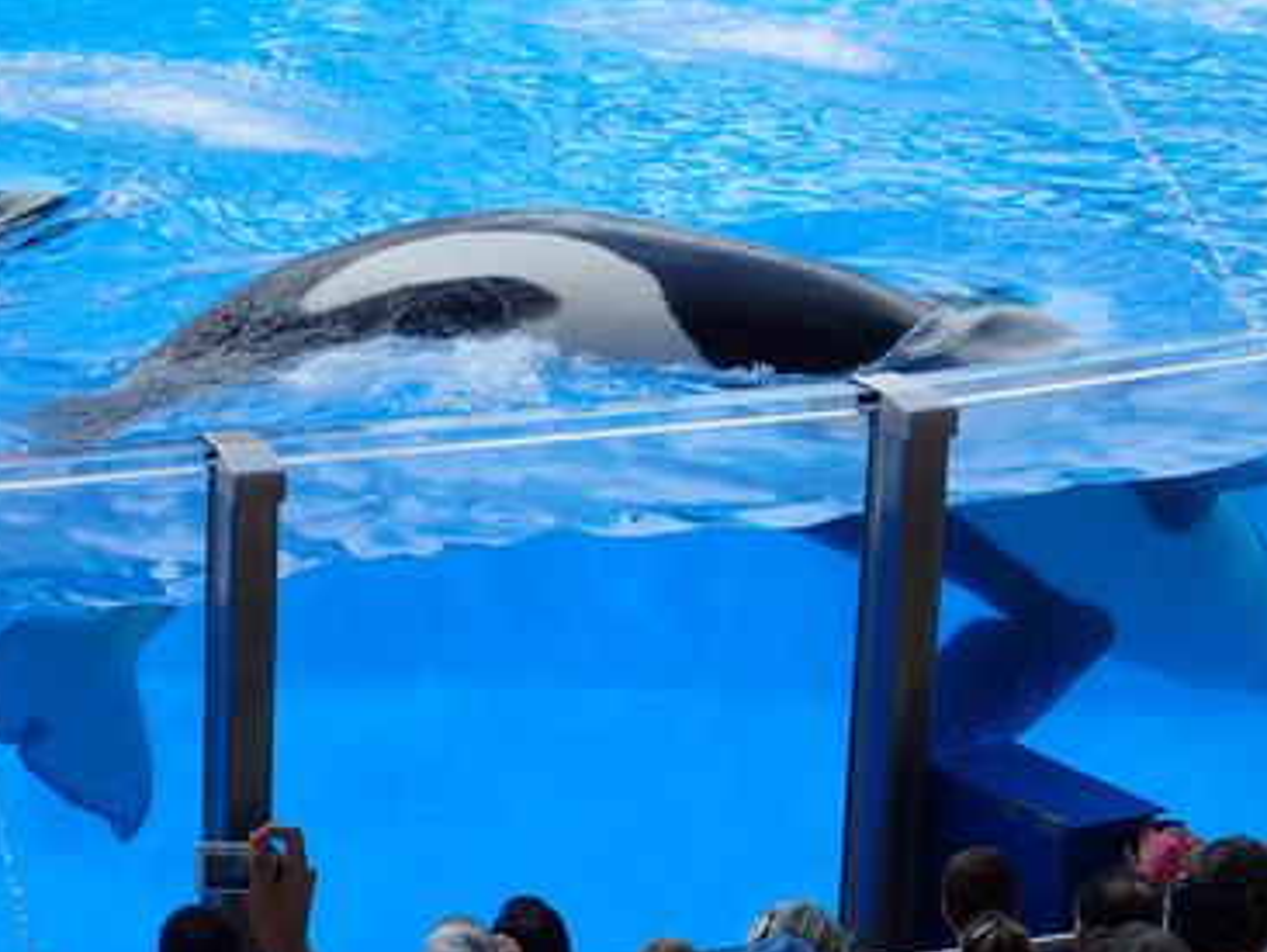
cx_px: 530
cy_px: 526
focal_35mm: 123
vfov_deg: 12.1
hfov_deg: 16.0
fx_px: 4505
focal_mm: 18
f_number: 4.9
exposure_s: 1/500
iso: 200
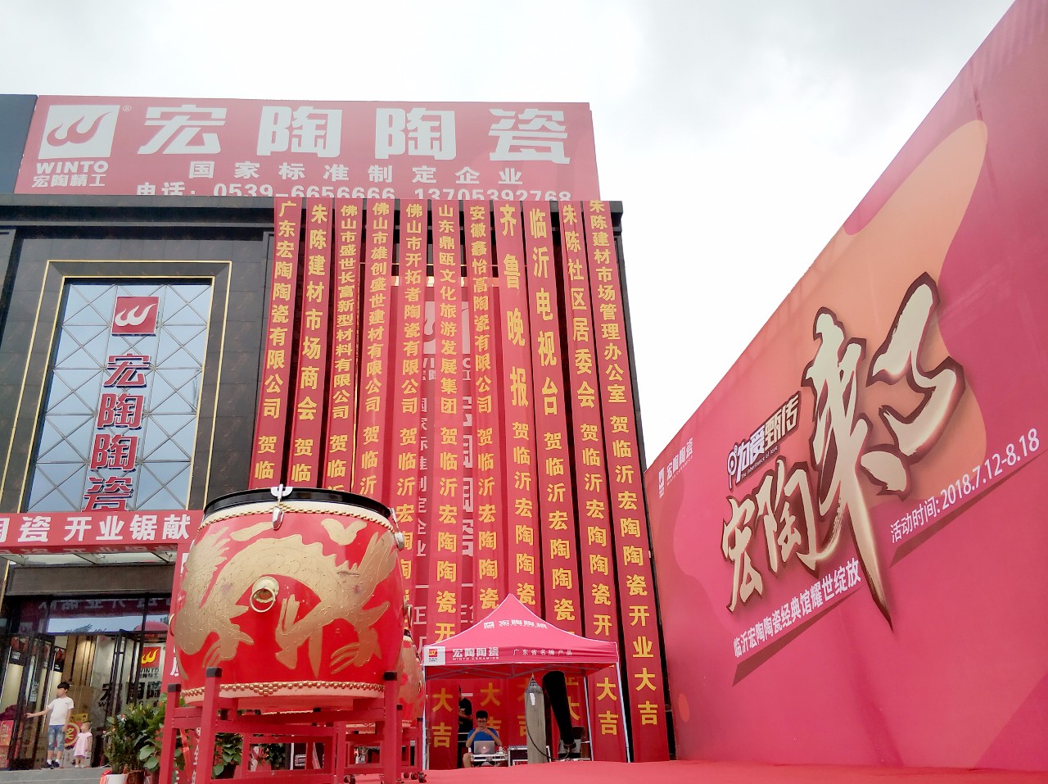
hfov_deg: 65.4
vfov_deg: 51.3
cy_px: 392
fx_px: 817
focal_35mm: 27
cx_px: 524
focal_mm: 3.82
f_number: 1.8
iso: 300
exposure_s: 1/904
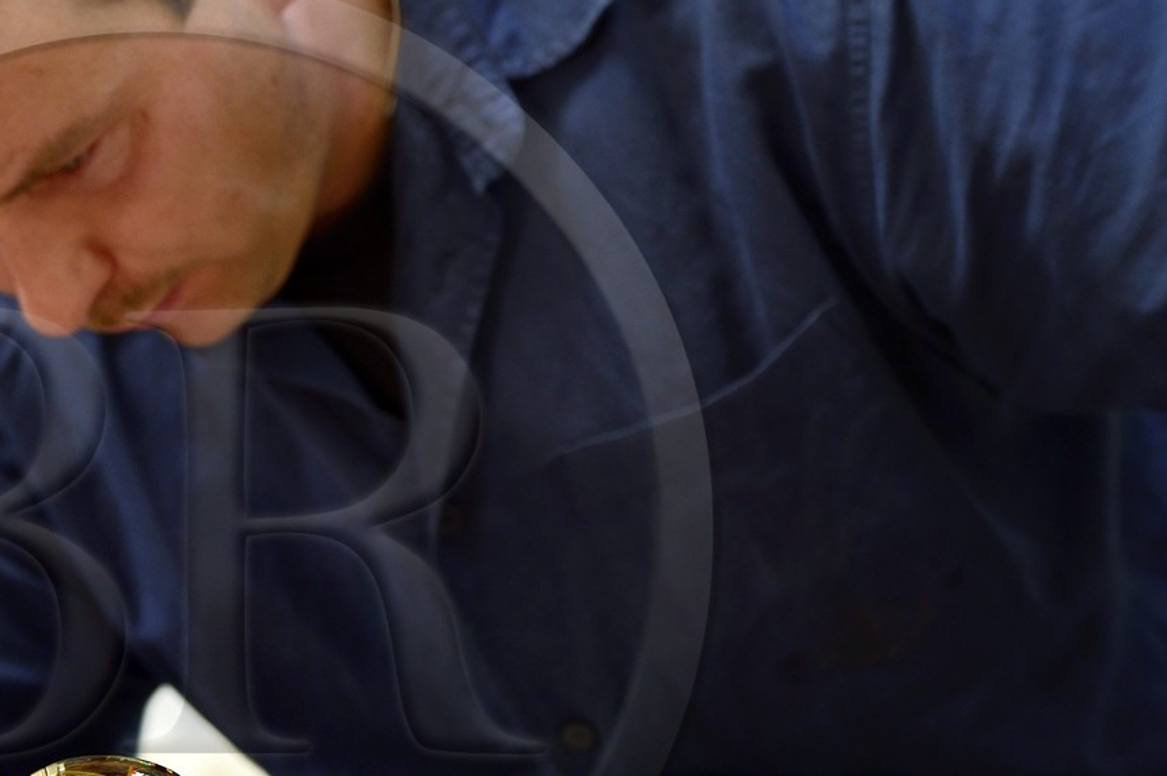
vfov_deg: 8.6
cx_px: 153
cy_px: 533
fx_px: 5183
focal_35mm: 160
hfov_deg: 12.8
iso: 800
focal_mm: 86
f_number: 4
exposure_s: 1/50
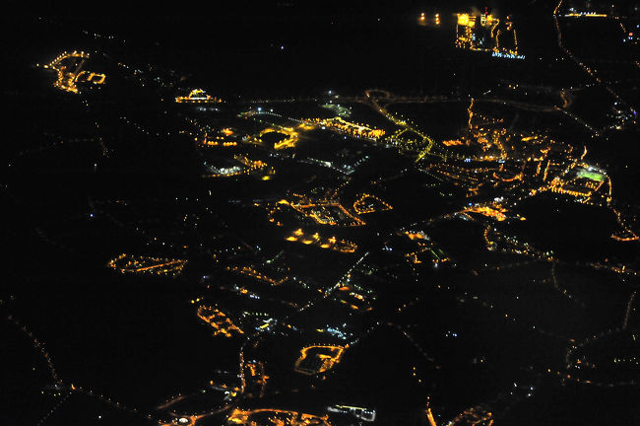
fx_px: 2131
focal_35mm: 120
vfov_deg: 11.4
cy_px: 213
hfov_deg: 17.1
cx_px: 320
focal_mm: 120
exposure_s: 1/15
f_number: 5.6
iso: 6400
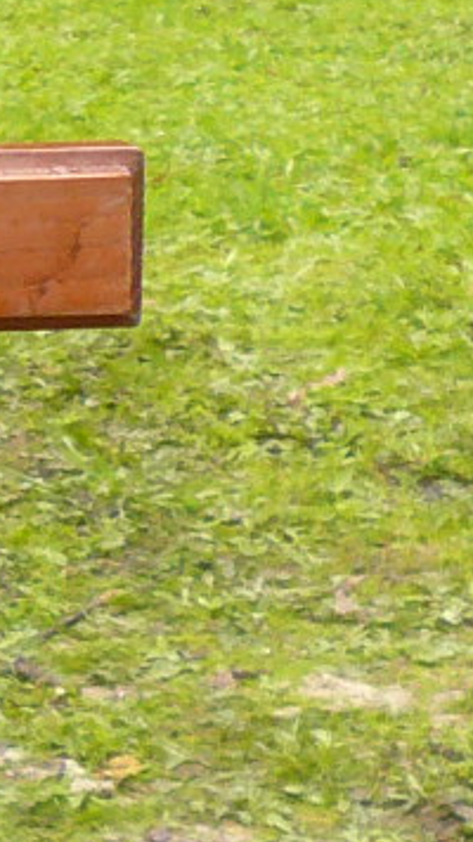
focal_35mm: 152
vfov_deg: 14.1
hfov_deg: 7.4
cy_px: 499
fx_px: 3392
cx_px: -714
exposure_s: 1/160
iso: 100
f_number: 2.8
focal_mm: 4.6
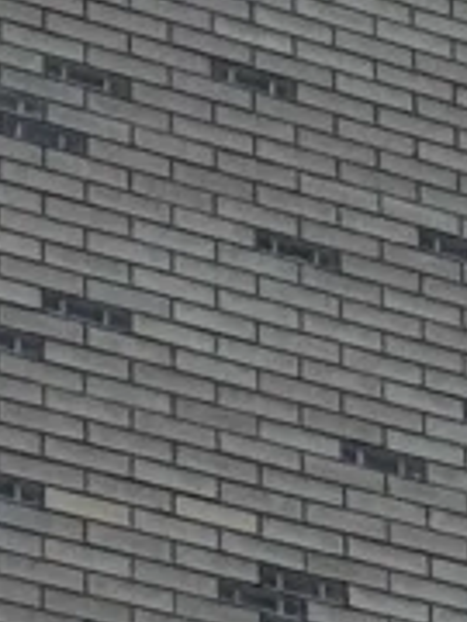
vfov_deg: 5.0
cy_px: -1037
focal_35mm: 384
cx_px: 879
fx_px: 6907
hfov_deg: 3.8
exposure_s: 1/5208
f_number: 1.78
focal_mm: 6.76
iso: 64
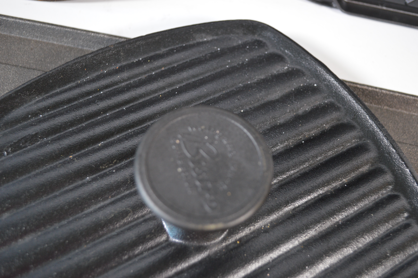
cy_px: 139
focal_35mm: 36
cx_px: 209
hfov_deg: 53.2
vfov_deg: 36.8
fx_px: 418
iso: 720
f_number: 4
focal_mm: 24
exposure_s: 1/60
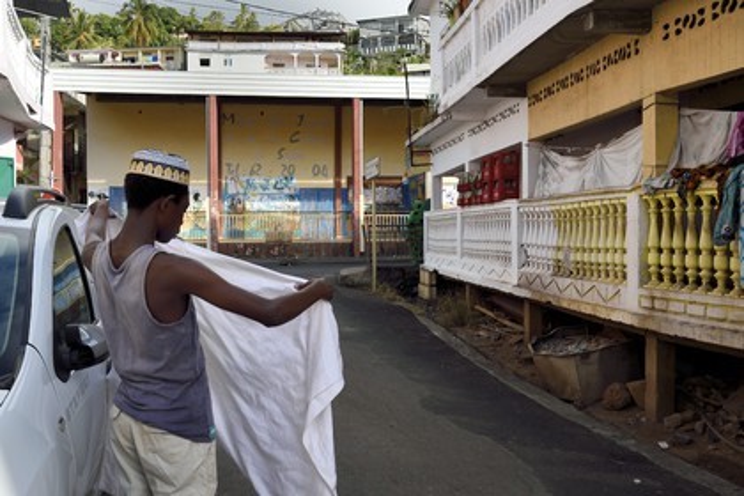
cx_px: 372
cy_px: 248
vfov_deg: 41.1
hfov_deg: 58.7
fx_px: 661
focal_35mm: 32
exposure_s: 1/250
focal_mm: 32
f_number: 9
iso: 200
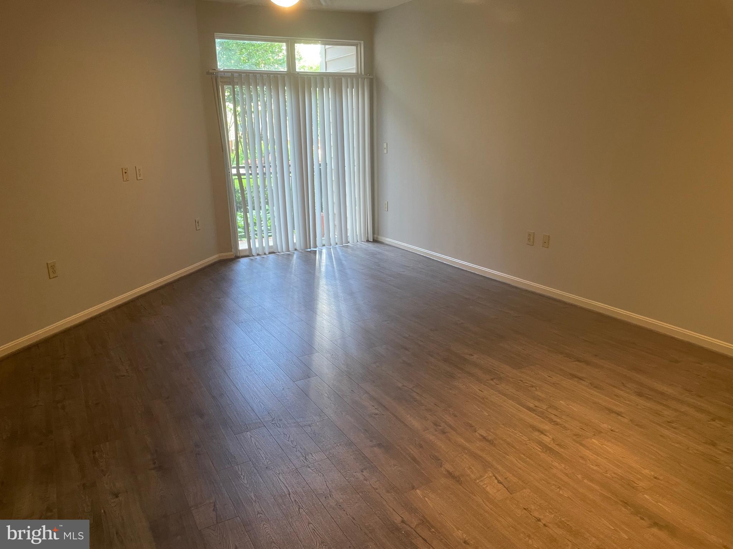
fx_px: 551
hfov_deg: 67.3
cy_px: 274
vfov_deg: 53.1
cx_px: 366
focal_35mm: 26
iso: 200
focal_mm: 4.2
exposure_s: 1/60
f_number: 1.6
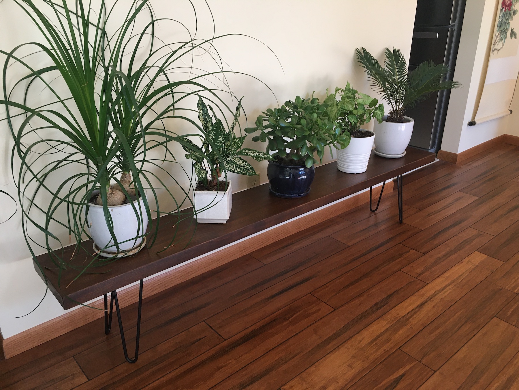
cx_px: 260
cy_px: 195
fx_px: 435
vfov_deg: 48.2
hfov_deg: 61.7
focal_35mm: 29
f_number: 2.2
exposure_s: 1/30
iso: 32
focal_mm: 4.15
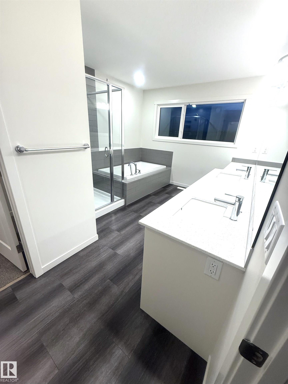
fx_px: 155
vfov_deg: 102.1
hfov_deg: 85.7
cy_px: 192
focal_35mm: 14
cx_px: 144
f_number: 2.2
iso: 200
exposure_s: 1/120
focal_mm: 2.22
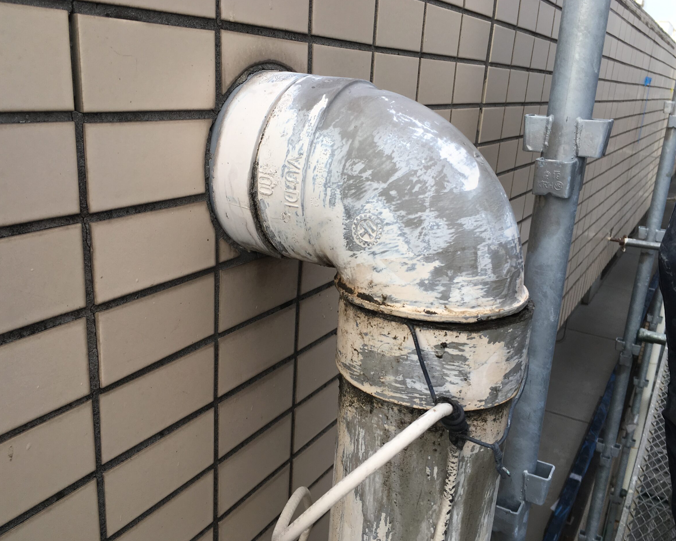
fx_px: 620
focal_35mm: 31
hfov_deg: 57.2
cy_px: 270
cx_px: 340
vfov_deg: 47.1
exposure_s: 1/283
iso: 25
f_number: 2.2
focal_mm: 4.15
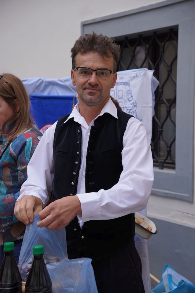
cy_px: 146
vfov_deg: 30.4
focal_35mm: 66
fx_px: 537
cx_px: 98
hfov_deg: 20.6
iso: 100
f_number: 4
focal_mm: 44.1
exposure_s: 1/160
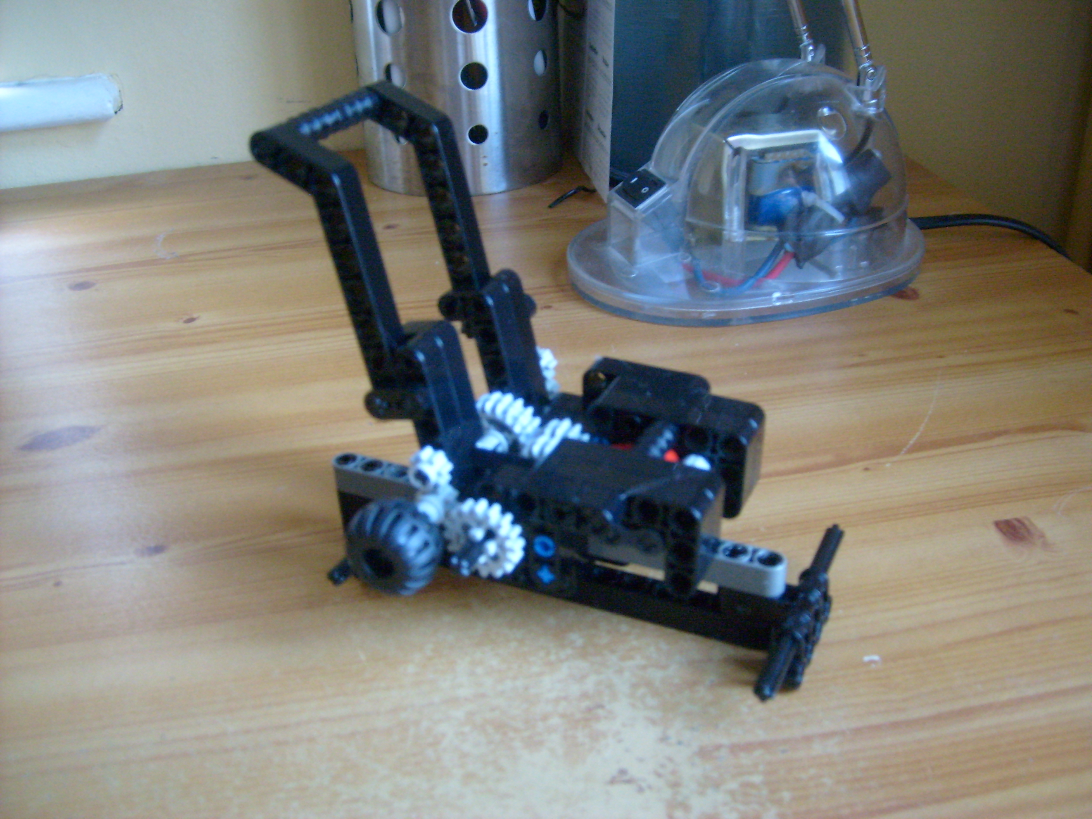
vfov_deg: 40.7
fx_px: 1104
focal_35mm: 35
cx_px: 546
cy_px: 410
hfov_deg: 52.6
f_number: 2.8
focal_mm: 5.8
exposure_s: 1/8
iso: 200
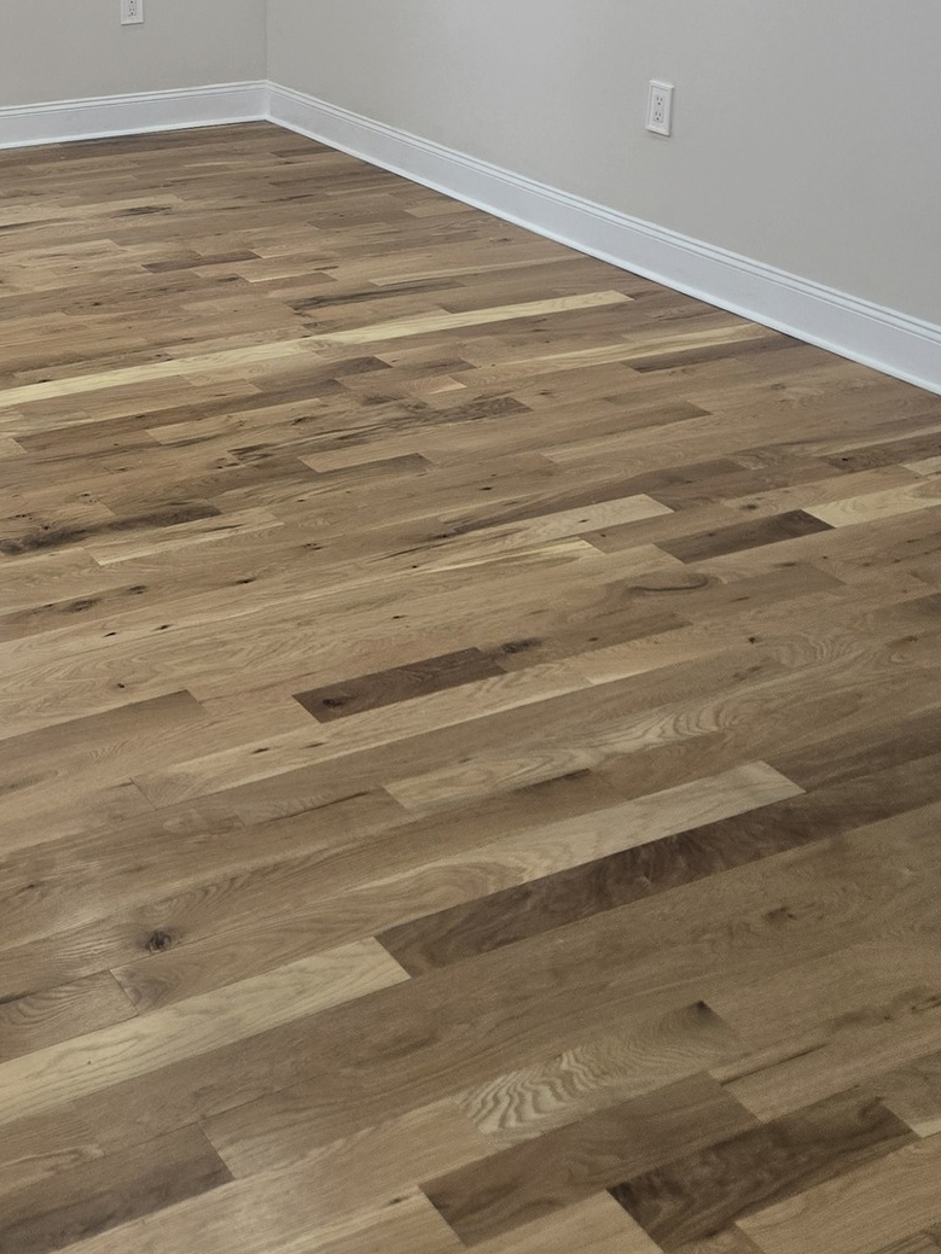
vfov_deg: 34.6
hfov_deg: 27.6
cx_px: 100
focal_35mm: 51
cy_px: 43
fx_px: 1849
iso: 125
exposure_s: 1/120
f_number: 1.8
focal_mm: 5.4
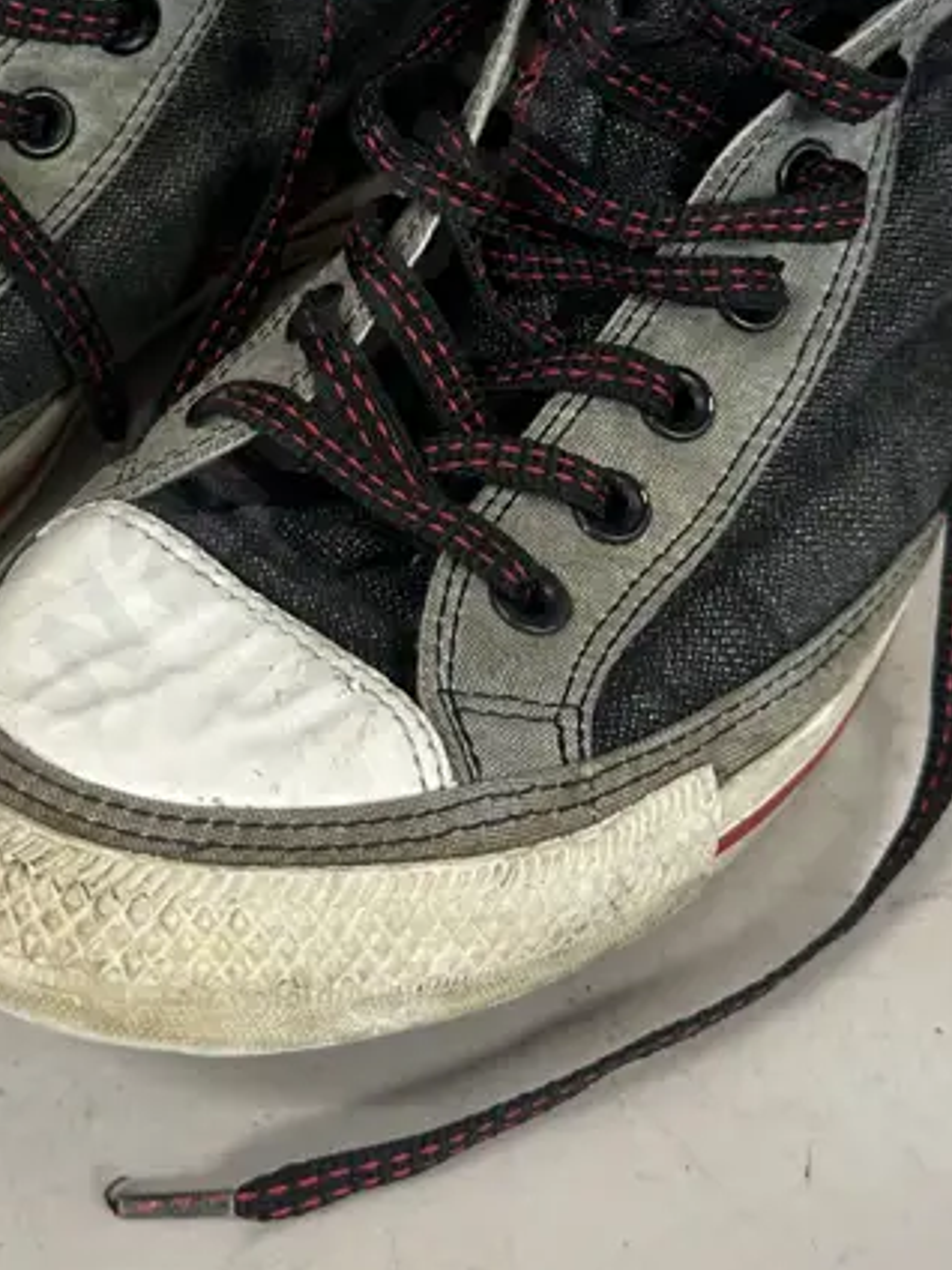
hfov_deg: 25.1
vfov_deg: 32.7
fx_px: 2127
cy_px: 338
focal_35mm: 58
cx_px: 317
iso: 160
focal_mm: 6.86
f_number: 1.78
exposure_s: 1/50
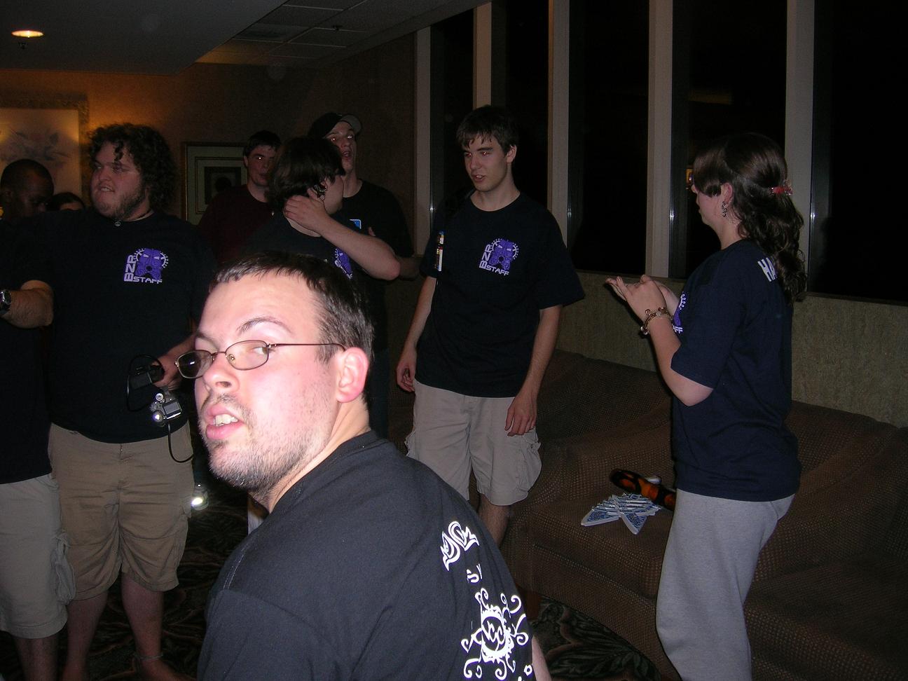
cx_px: 454
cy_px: 340
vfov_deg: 41.8
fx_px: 892
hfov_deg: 54.0
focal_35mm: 34
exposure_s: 1/60.1
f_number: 2.9
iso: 61
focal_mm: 5.7
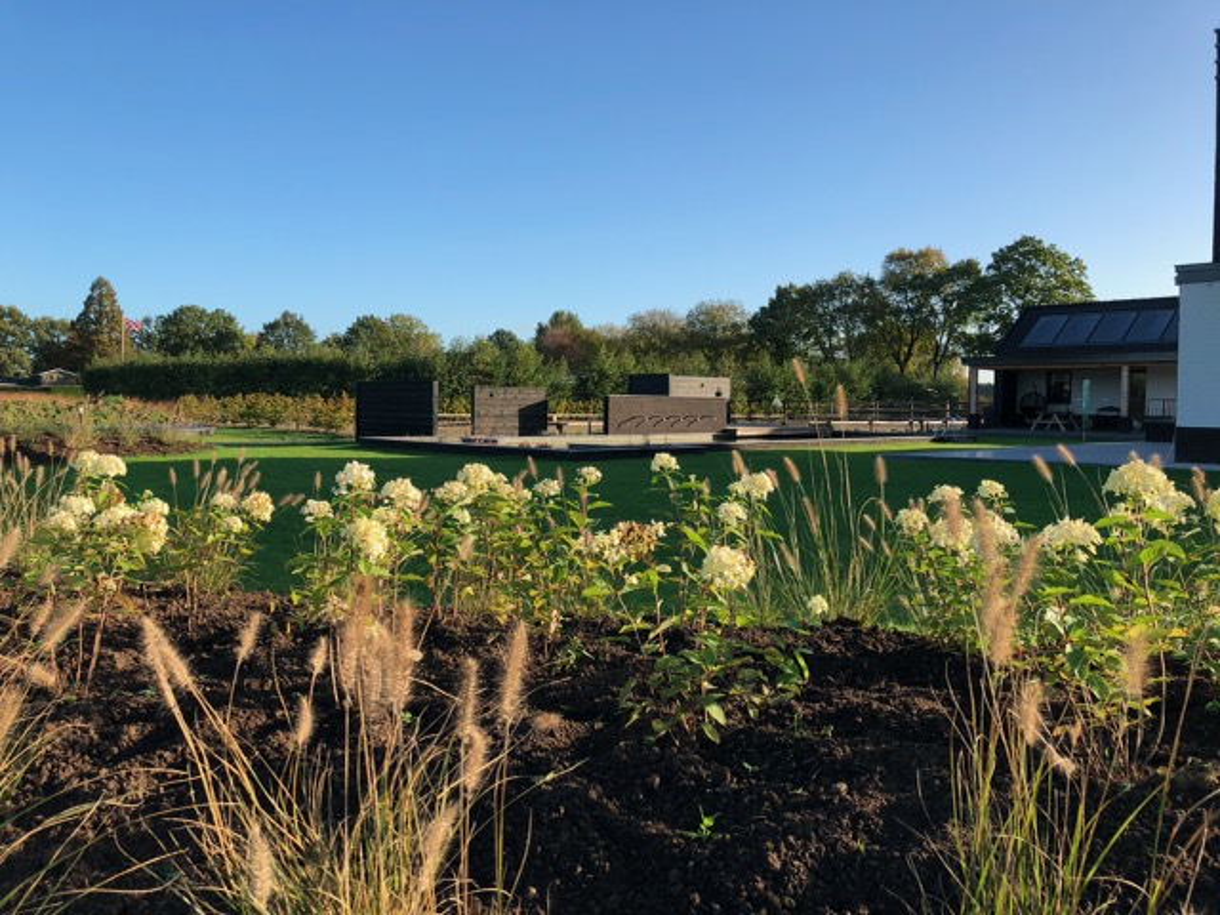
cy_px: 458
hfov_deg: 61.7
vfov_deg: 48.2
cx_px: 610
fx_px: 1022
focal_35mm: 29
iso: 20
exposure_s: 1/960
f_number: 1.8
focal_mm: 3.99
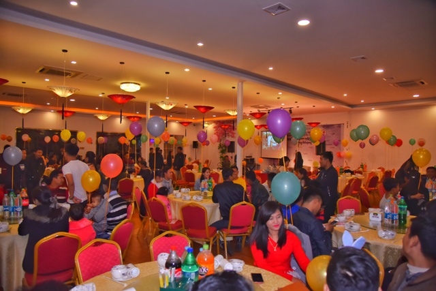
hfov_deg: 73.7
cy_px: 146
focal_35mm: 24
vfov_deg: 53.2
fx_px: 291
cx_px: 218
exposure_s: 1/250
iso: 1600
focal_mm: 24
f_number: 4
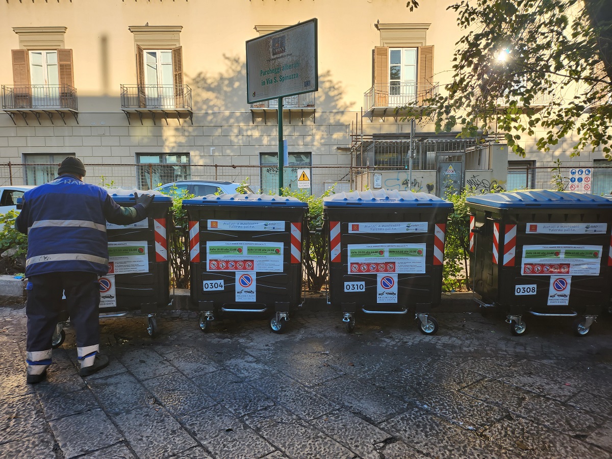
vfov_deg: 56.8
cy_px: 230
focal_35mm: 24
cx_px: 306
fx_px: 424
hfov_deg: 71.6
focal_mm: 5
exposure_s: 1/418
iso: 50
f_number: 1.8
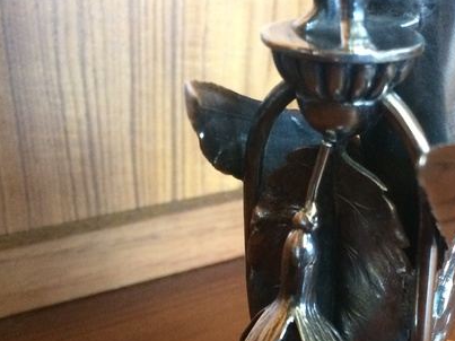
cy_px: 340
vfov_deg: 21.2
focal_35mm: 67
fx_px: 880
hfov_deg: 28.2
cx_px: 379
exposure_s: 1/20
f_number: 2.2
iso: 320
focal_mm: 4.12
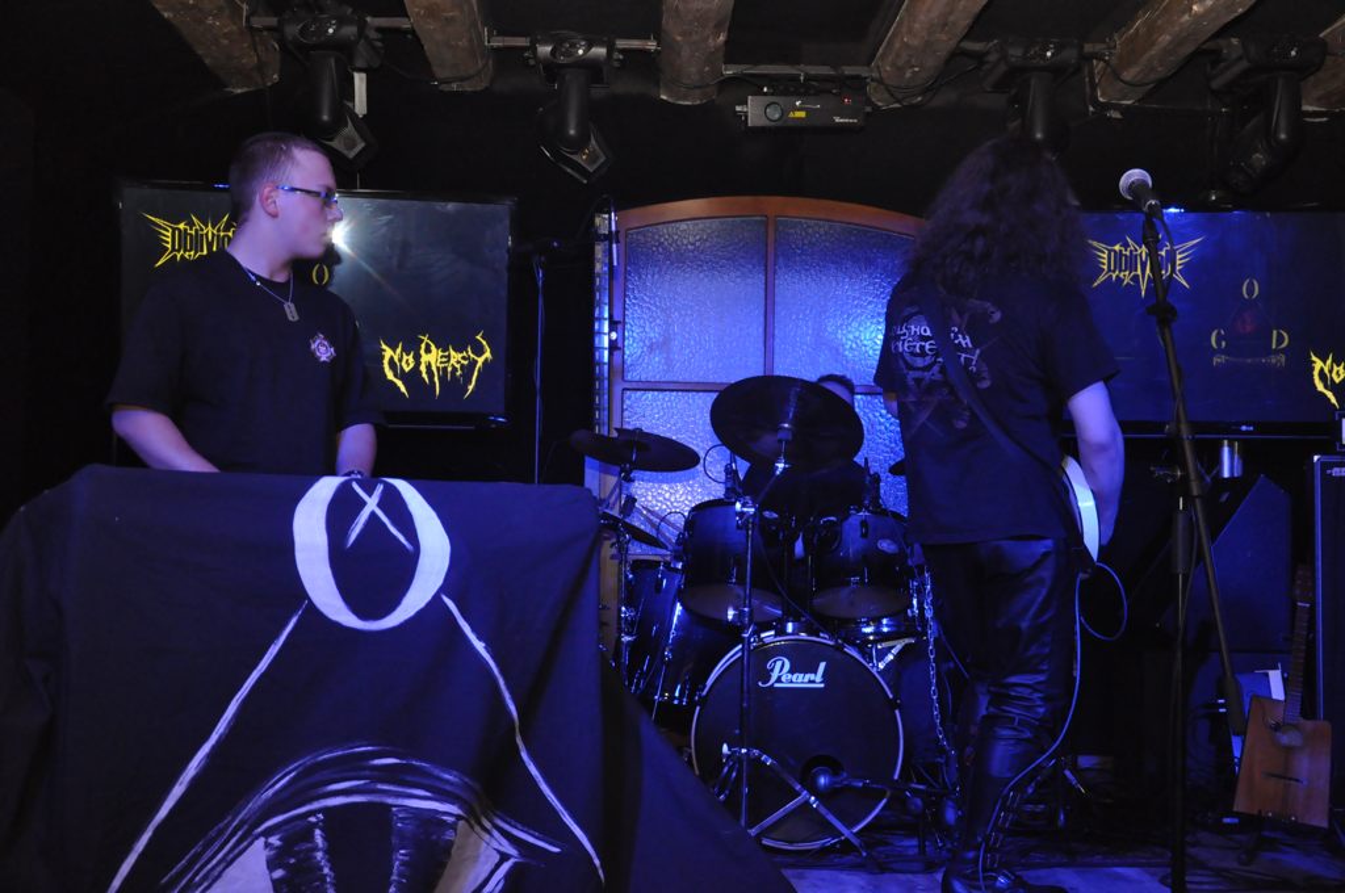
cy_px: 446
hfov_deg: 46.5
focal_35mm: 42
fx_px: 1567
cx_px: 672
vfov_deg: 31.8
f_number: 4
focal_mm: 28
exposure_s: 1/250
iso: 2000
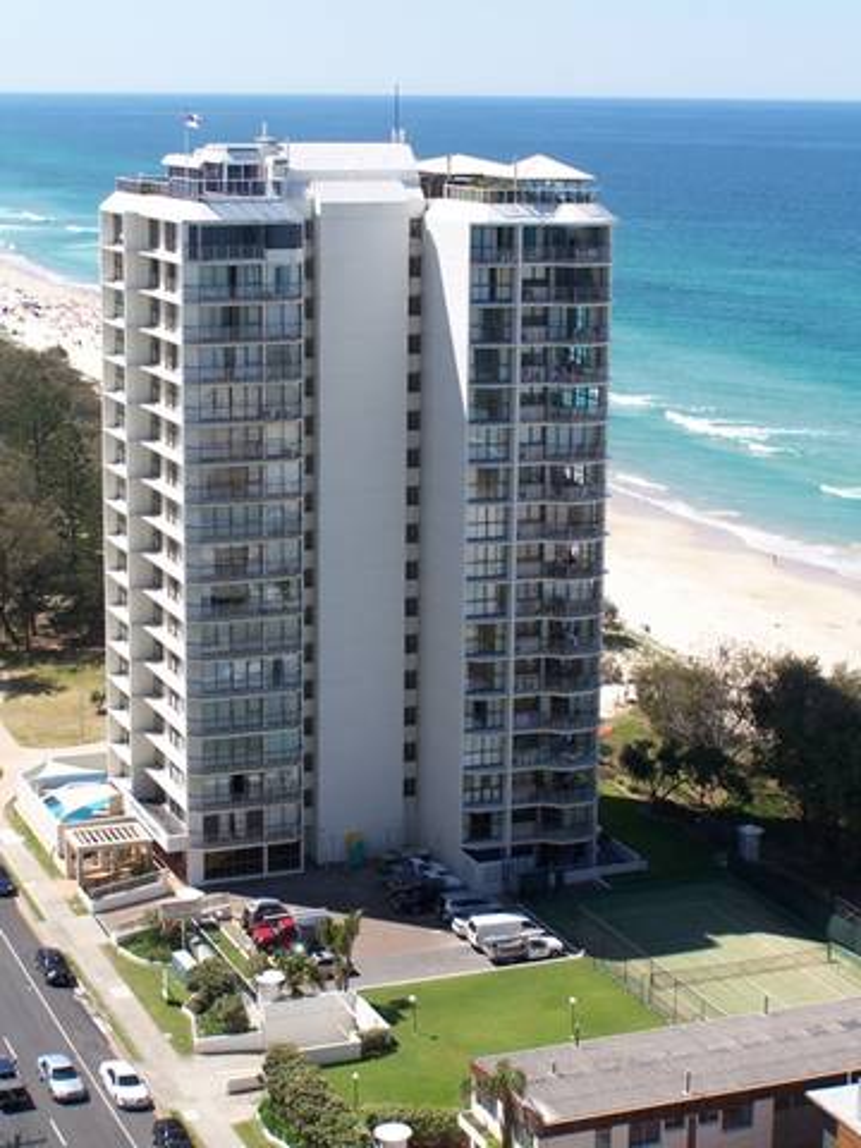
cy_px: 574
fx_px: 2288
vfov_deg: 28.2
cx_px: 430
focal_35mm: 69
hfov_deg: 21.3
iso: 100
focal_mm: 11.5
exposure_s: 1/640
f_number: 4.5
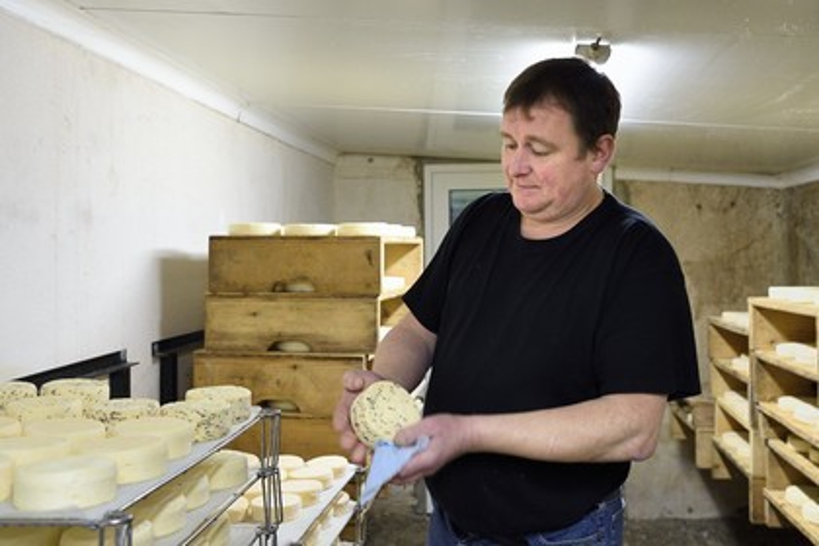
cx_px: 410
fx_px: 773
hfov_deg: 55.8
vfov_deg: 38.9
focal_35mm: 34
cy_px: 273
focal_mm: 34
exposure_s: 1/60
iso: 1600
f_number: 5
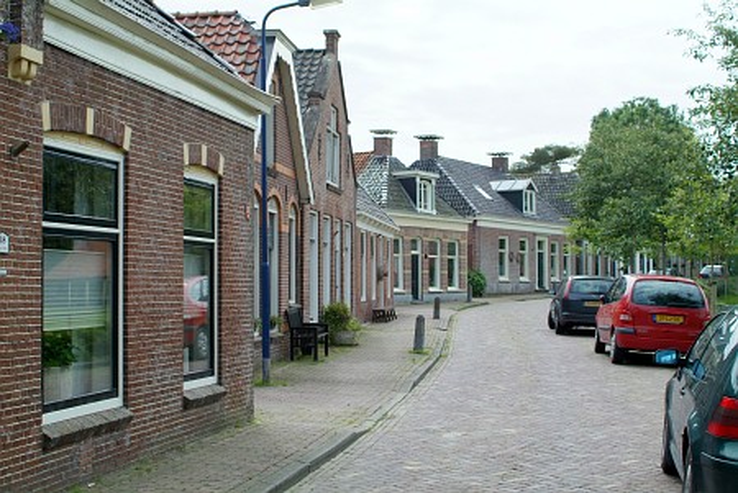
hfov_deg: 37.5
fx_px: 1088
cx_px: 369
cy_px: 246
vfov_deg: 25.6
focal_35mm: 53
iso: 400
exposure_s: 1/750
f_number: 5.6
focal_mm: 35
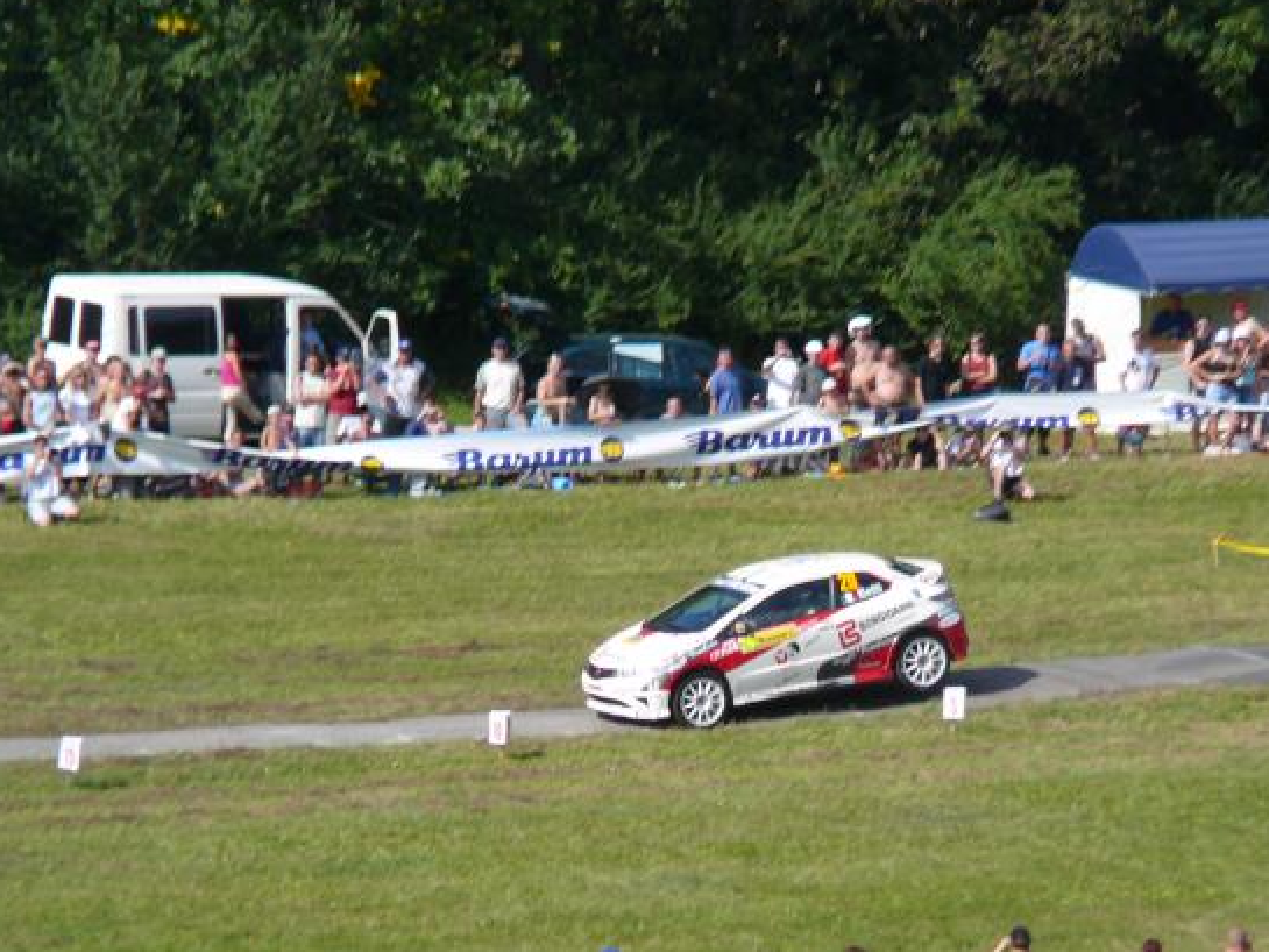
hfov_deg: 4.8
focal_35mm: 411
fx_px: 15070
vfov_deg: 3.6
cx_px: 622
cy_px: 489
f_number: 4.2
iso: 80
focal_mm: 52
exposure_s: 1/800
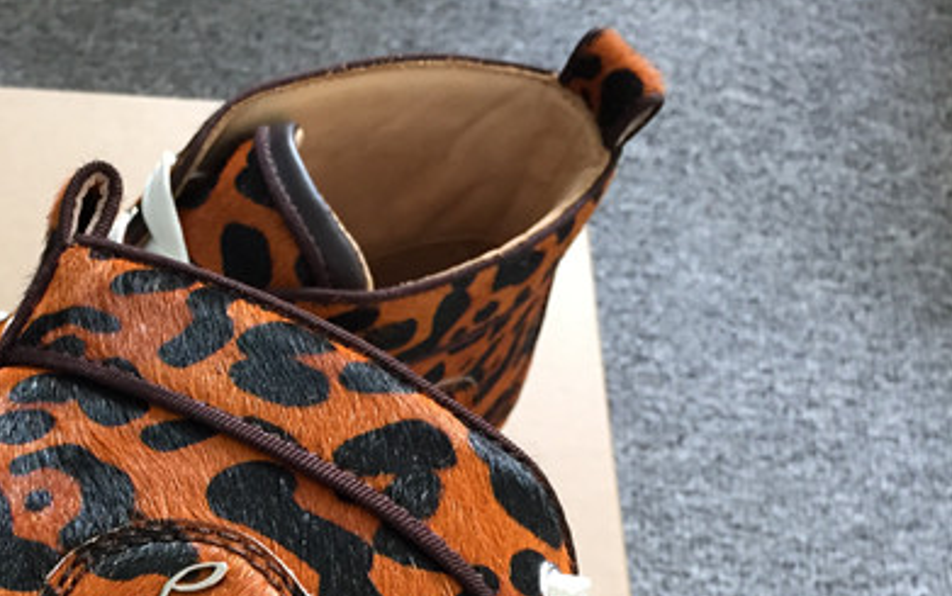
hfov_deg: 34.9
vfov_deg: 22.5
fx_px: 1428
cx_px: 110
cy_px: 629
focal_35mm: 55
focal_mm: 4.15
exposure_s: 1/33
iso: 160
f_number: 2.2
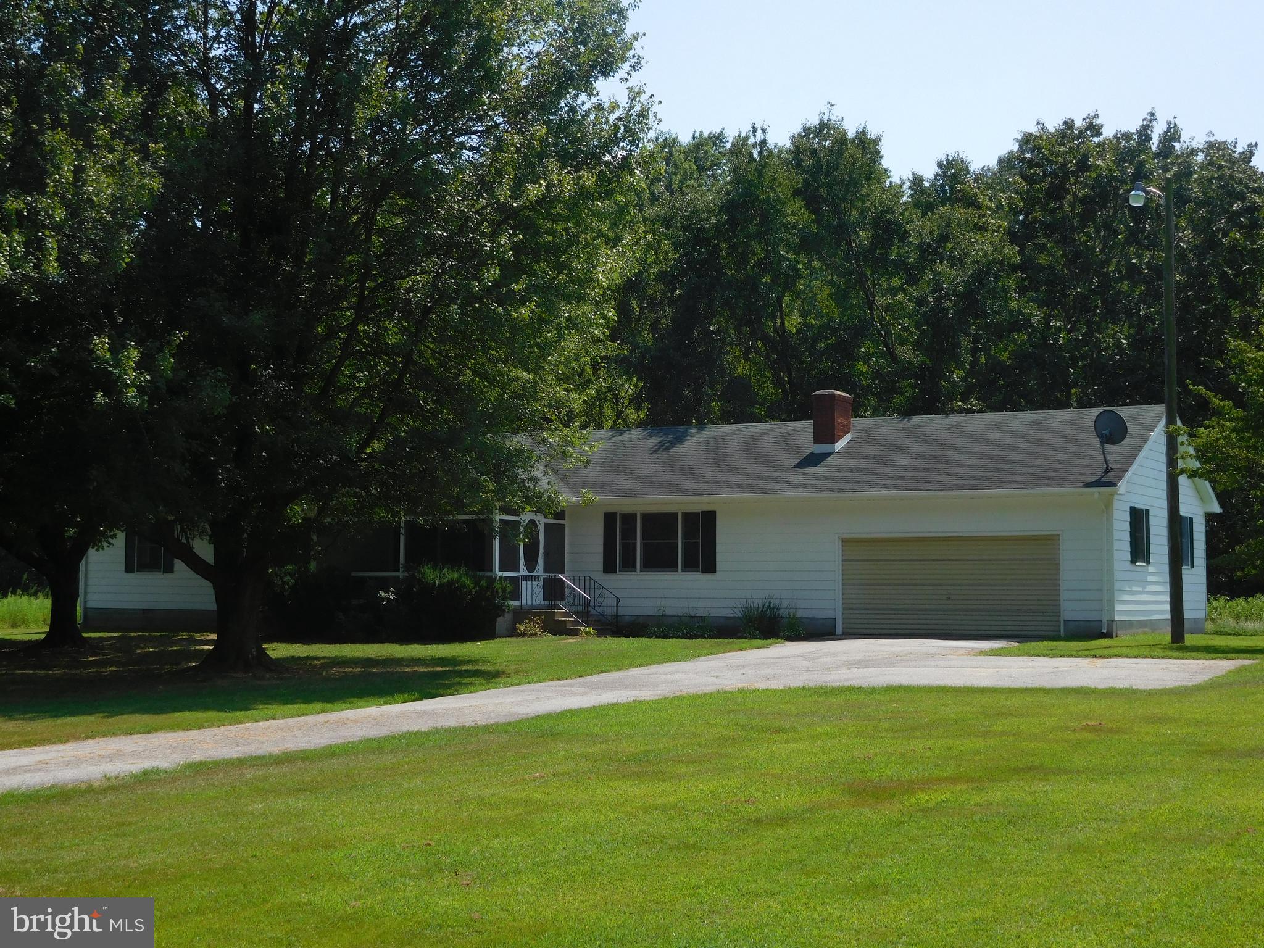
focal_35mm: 50
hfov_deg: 38.2
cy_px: 474
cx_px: 632
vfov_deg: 29.1
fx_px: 1826
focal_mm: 8.9
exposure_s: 1/800
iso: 125
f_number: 4.1
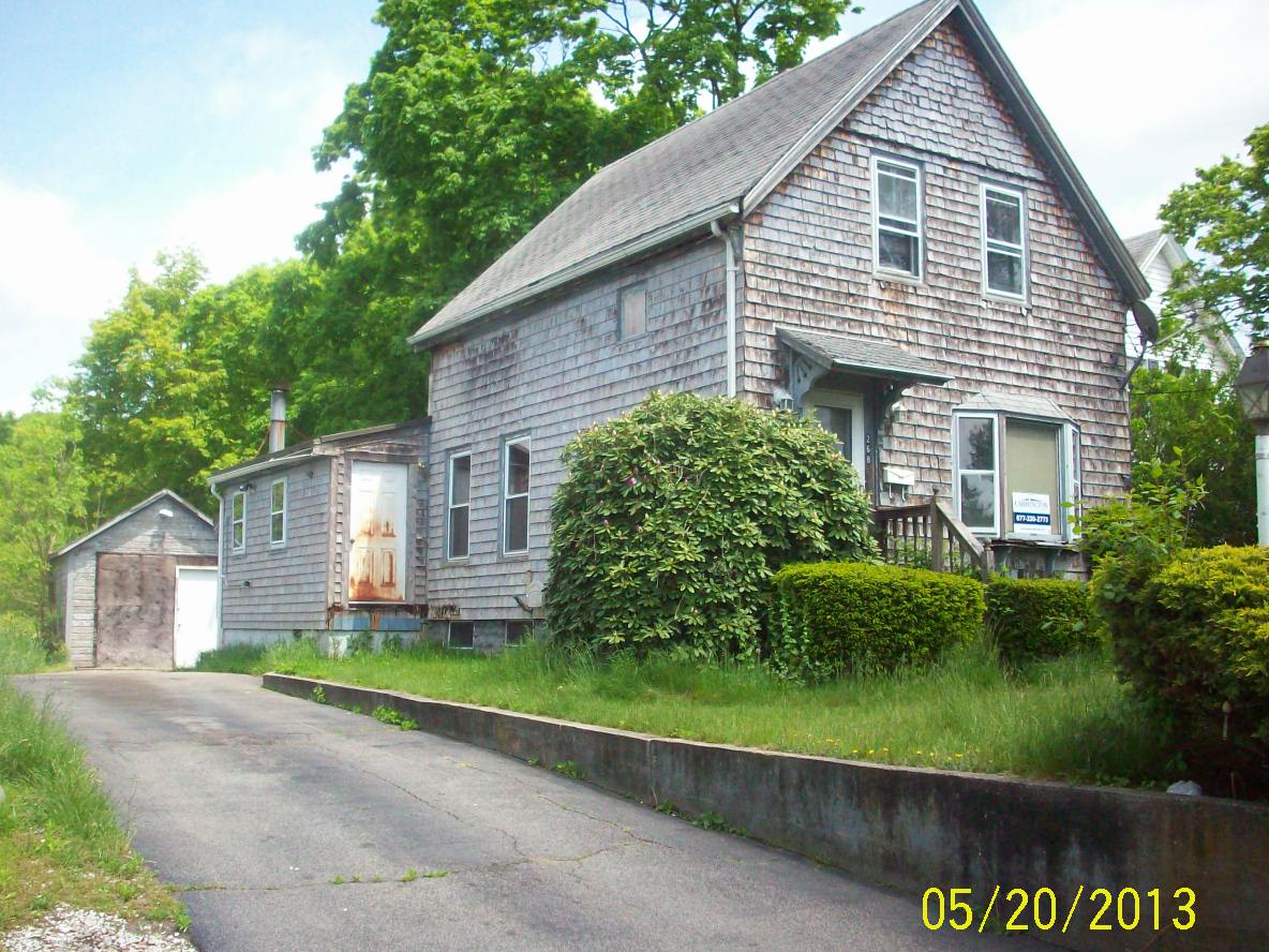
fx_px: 1466
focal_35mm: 40
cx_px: 609
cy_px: 495
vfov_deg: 36.0
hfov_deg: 46.8
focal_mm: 6.2
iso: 200
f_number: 2.8
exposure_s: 1/1401
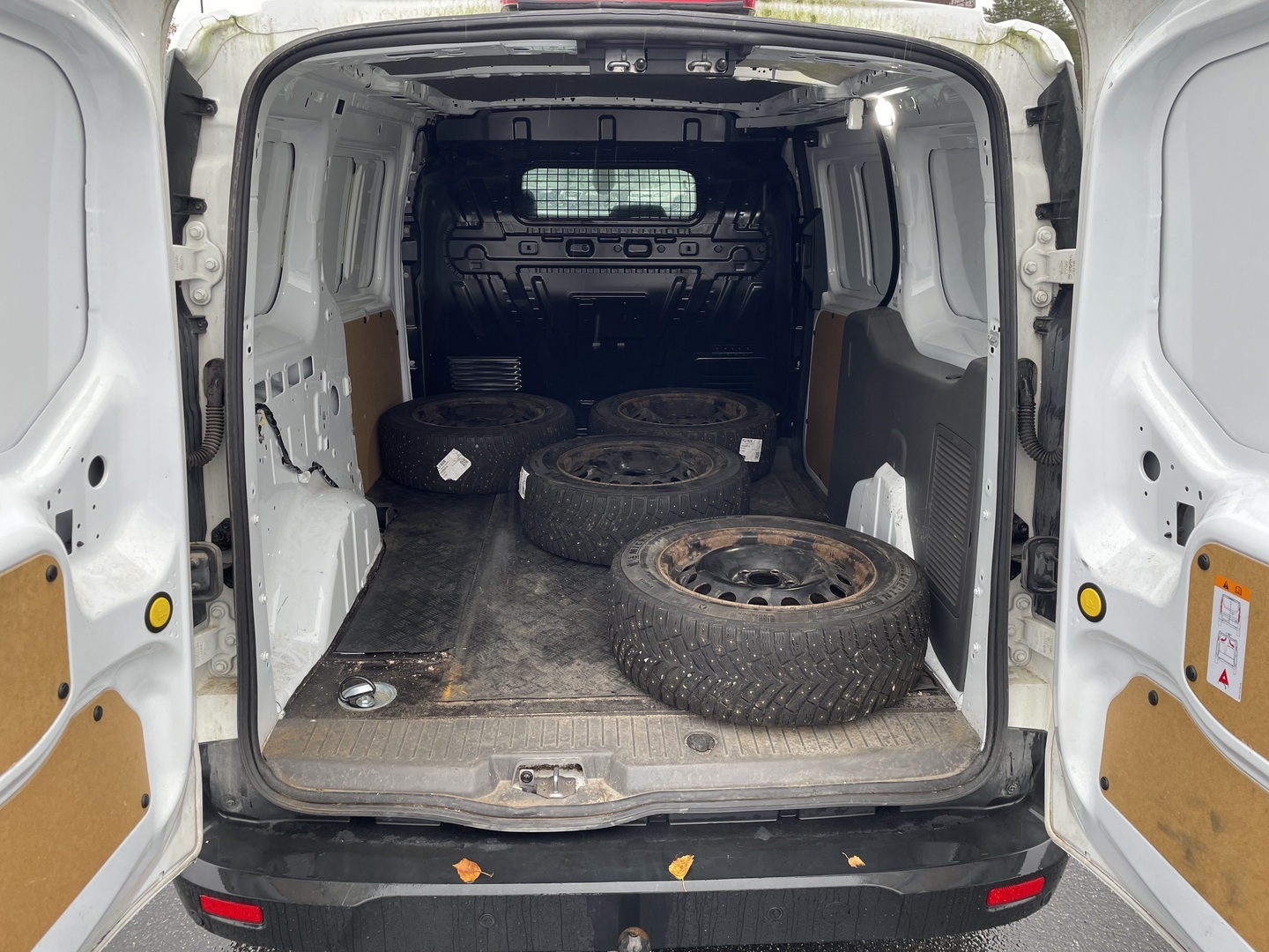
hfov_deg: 67.3
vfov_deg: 53.1
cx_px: 634
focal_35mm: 26
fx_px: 953
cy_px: 476
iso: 40
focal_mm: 4.2
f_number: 1.6
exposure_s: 1/121
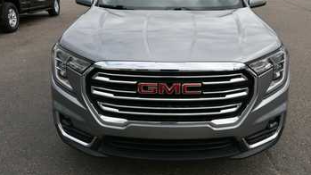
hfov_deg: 55.2
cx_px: 169
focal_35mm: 36
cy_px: 62
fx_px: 297
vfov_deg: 32.6
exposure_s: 1/250
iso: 100
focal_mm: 20
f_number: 8
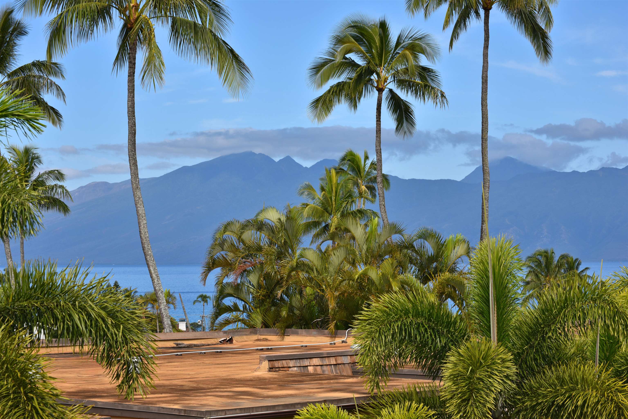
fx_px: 1780
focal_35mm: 102
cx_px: 314
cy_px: 210
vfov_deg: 13.4
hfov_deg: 20.0
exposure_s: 1/200
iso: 100
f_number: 11
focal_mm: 102
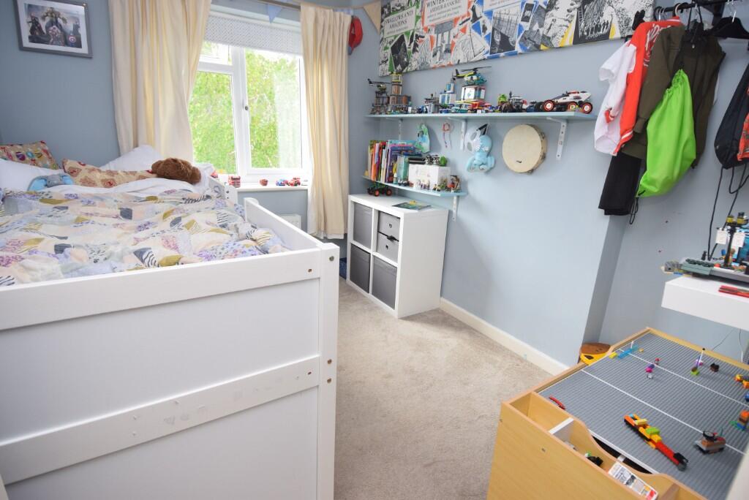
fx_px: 375
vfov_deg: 67.5
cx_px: 374
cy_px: 250
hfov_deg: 90.0
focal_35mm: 18
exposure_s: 1/60
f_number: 4
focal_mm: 12
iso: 400
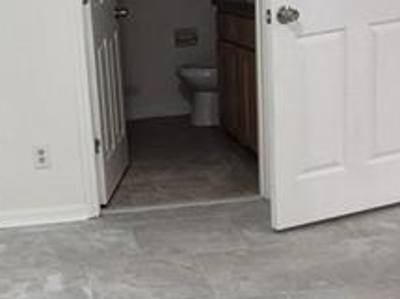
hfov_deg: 28.9
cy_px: 173
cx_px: -13
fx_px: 716
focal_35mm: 62
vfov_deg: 23.6
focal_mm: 1.74
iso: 320
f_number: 2.2
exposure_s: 1/60
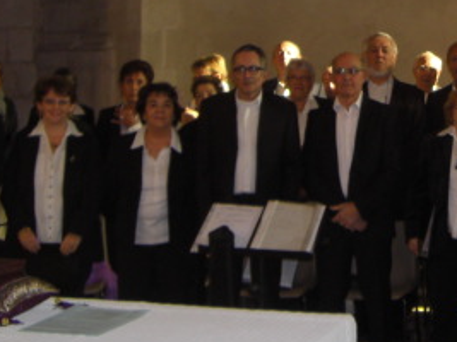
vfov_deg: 15.9
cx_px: 442
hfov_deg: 20.9
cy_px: -5
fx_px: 1201
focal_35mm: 91
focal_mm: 6.2
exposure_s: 1/60
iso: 100
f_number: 2.7
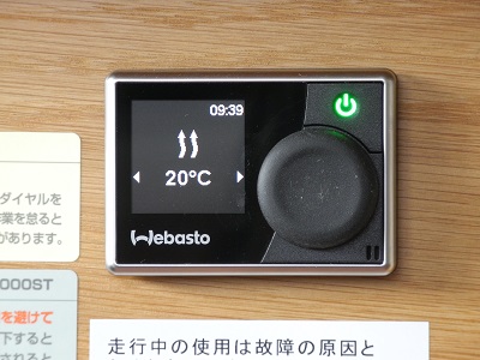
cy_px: 180
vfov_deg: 7.4
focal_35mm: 200
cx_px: 240
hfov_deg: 9.9
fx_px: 2773
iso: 400
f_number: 5.6
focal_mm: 42.6
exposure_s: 1/8
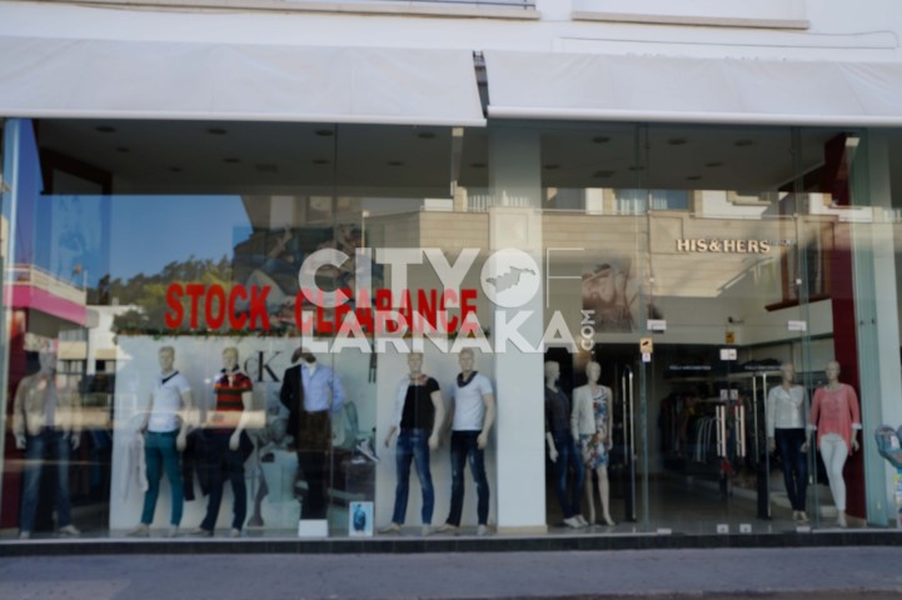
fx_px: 864
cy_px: 300
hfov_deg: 55.1
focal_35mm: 34
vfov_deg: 38.3
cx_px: 451
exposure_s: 1/60
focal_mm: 23
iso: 100
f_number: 9
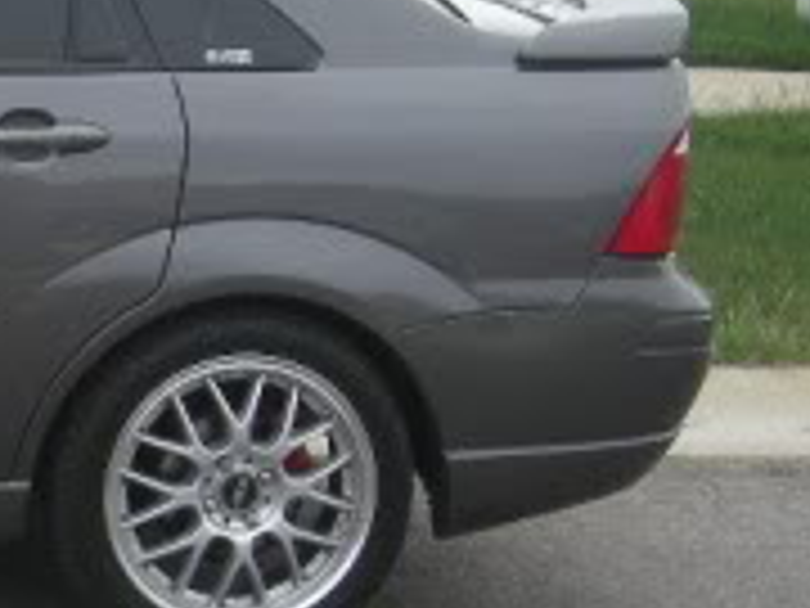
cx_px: -459
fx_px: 4072
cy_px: 252
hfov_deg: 10.9
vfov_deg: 8.5
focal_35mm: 174
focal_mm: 7.9
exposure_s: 1/46.7
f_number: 3.2
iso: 86
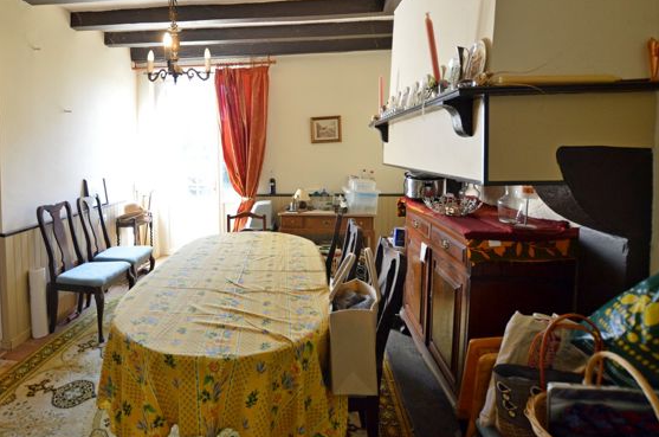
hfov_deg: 85.2
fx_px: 347
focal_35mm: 19
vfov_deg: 63.7
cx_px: 244
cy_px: 174
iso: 560
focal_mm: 10
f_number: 3.5
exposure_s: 1/60
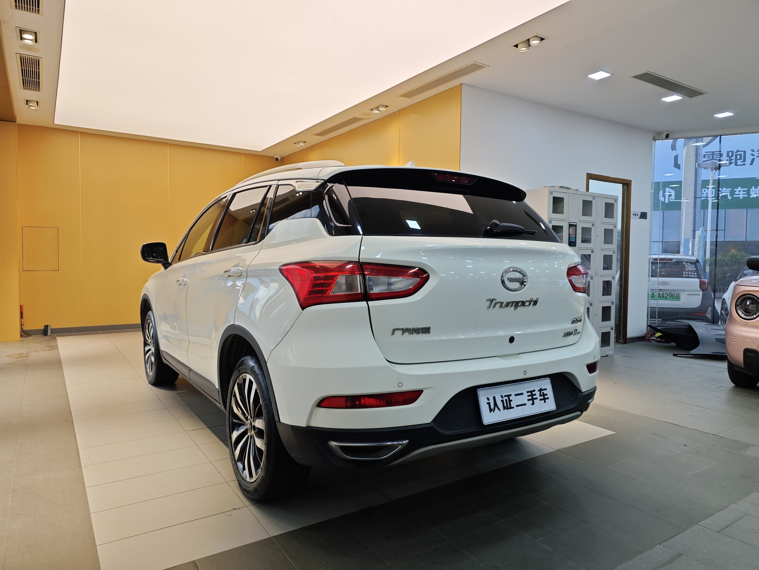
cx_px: 380
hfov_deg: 73.9
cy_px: 285
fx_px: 504
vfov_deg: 58.9
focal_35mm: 23
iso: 64
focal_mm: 8.7
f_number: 1.9
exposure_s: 1/108
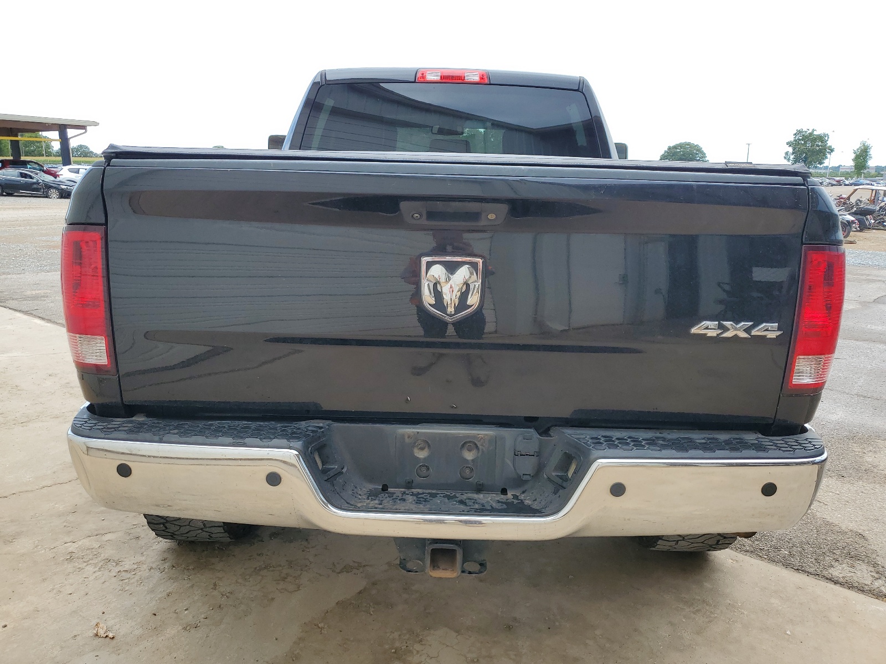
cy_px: 332
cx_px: 443
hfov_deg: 67.3
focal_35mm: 26
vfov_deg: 53.1
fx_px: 665
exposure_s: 1/667
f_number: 1.5
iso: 50
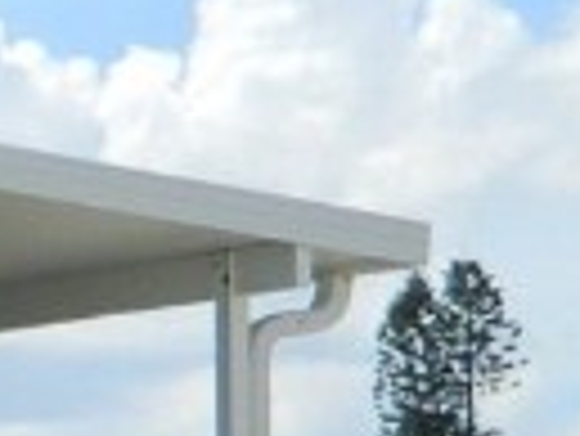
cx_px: -1556
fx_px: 4126
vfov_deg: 6.0
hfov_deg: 6.7
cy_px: 548
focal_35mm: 246
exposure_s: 1/200
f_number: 9.1
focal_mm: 5.6
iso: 110
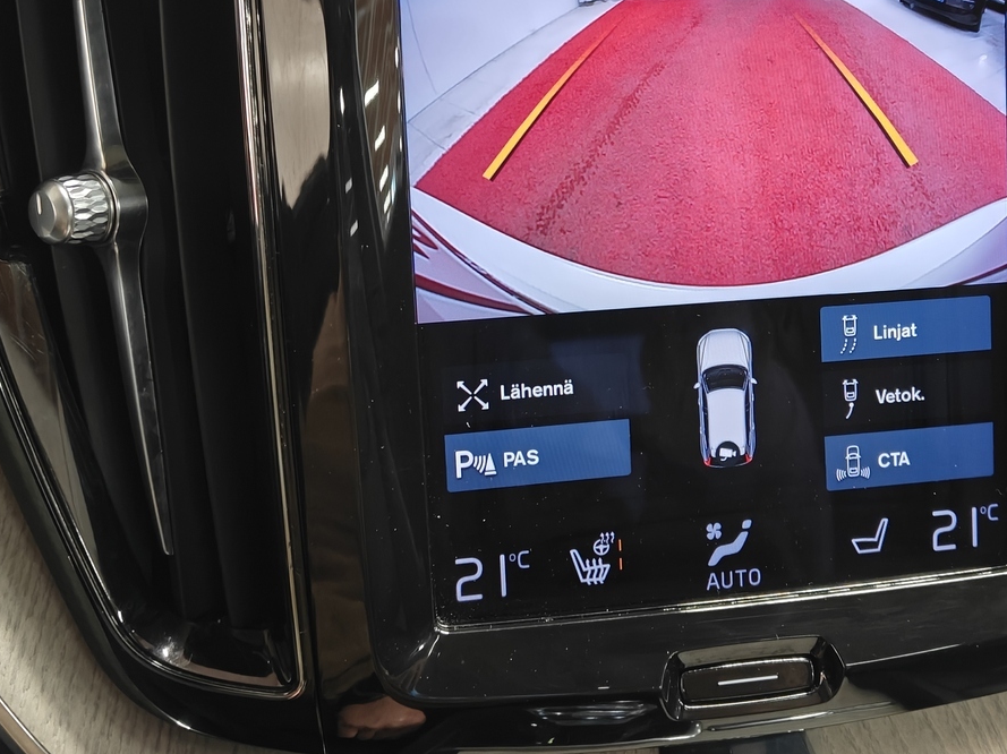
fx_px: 1367
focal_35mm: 47
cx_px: 617
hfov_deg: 40.2
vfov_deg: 30.4
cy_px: 208
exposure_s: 1/26
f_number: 1.8
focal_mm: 5.59
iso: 160
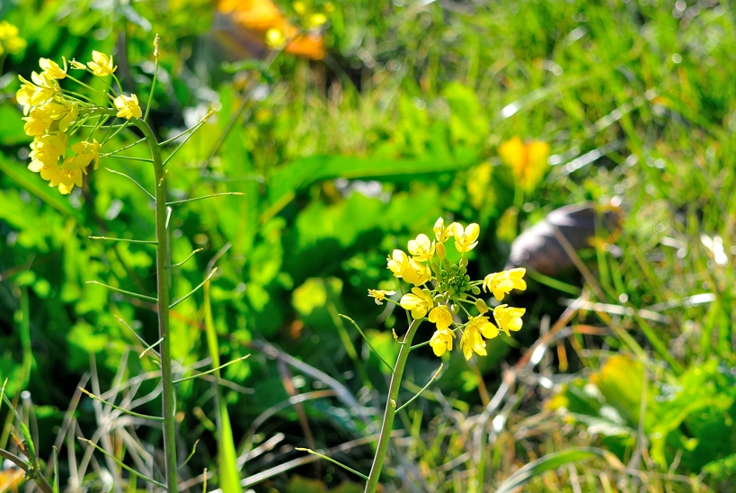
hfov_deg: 11.1
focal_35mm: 185
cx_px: 440
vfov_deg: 7.4
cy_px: 276
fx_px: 3786
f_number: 5.6
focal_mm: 55
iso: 100
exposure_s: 1/200
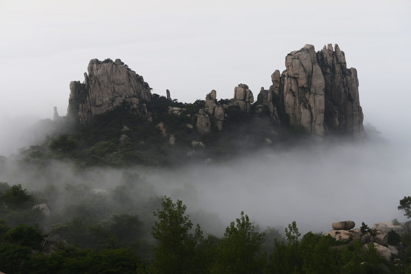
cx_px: 206
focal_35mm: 56
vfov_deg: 24.2
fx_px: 639
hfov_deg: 35.6
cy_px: 137
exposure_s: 1/160
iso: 100
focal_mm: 56
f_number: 6.3
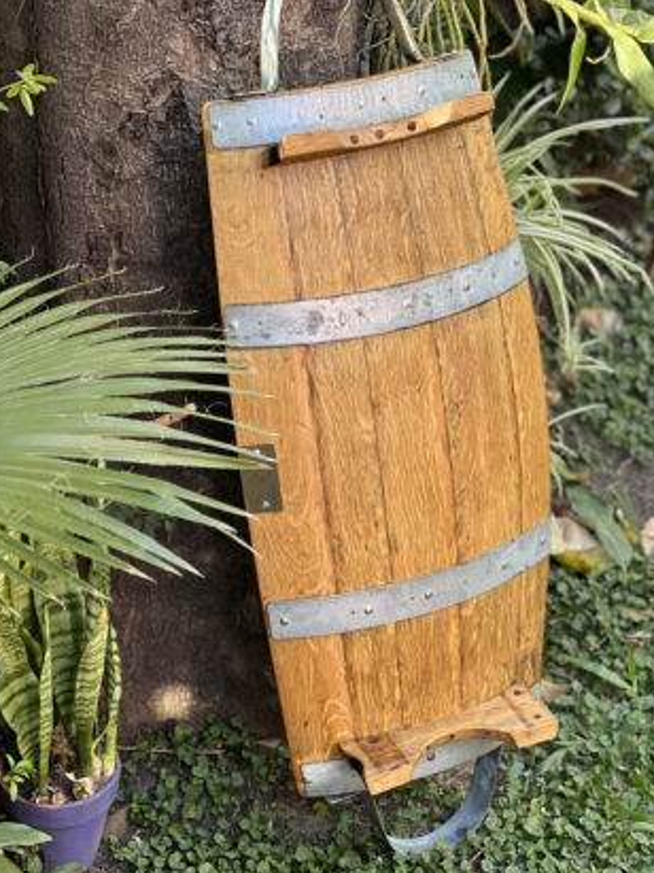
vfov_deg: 22.5
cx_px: 359
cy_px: 423
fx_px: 2193
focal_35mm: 87
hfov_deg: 17.0
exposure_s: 1/121
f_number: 2.8
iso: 160
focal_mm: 9
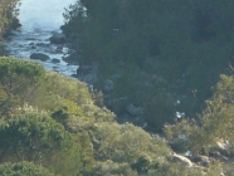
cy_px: -211
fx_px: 10762
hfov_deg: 1.2
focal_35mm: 1590
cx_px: 50
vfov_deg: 0.9
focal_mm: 47.5
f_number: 5
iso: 100
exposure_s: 1/200
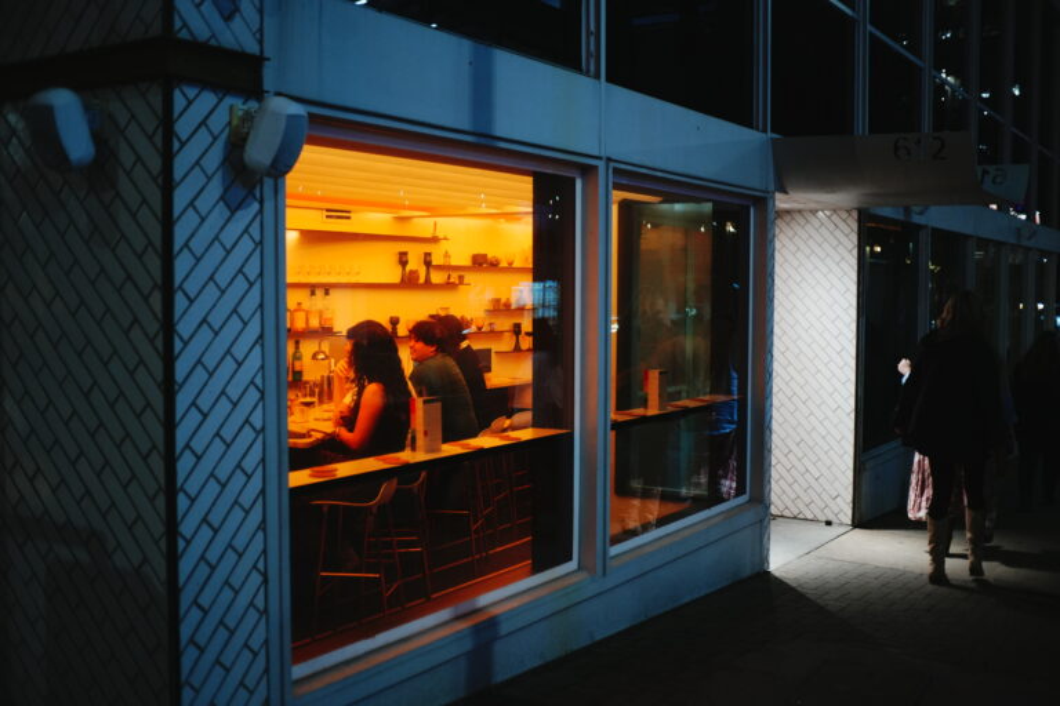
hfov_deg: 51.3
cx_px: 530
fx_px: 1104
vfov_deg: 35.5
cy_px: 353
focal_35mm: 38
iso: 800
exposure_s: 1/100
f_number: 1.8
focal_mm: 25
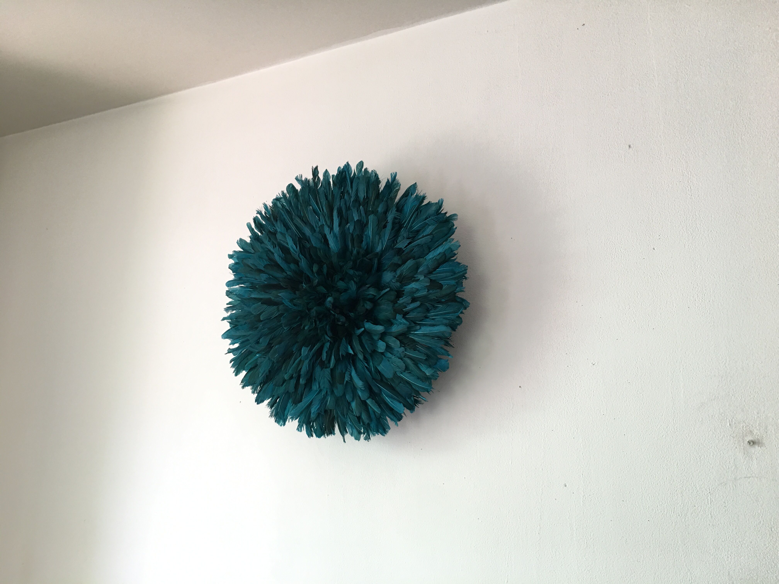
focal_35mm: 29
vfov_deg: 48.2
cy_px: 292
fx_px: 653
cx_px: 390
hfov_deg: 61.7
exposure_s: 1/33
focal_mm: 4.15
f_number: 2.2
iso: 64
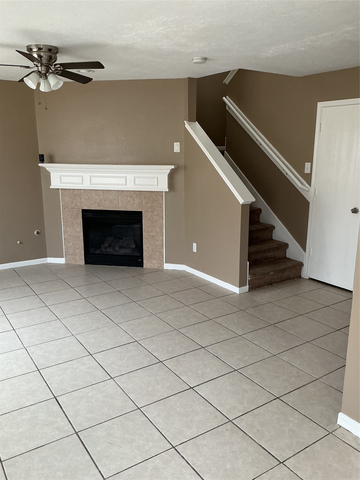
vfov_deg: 61.7
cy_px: 240
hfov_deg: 48.2
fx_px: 402
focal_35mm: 29
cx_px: 180
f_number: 1.8
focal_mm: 3
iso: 64
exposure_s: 1/60
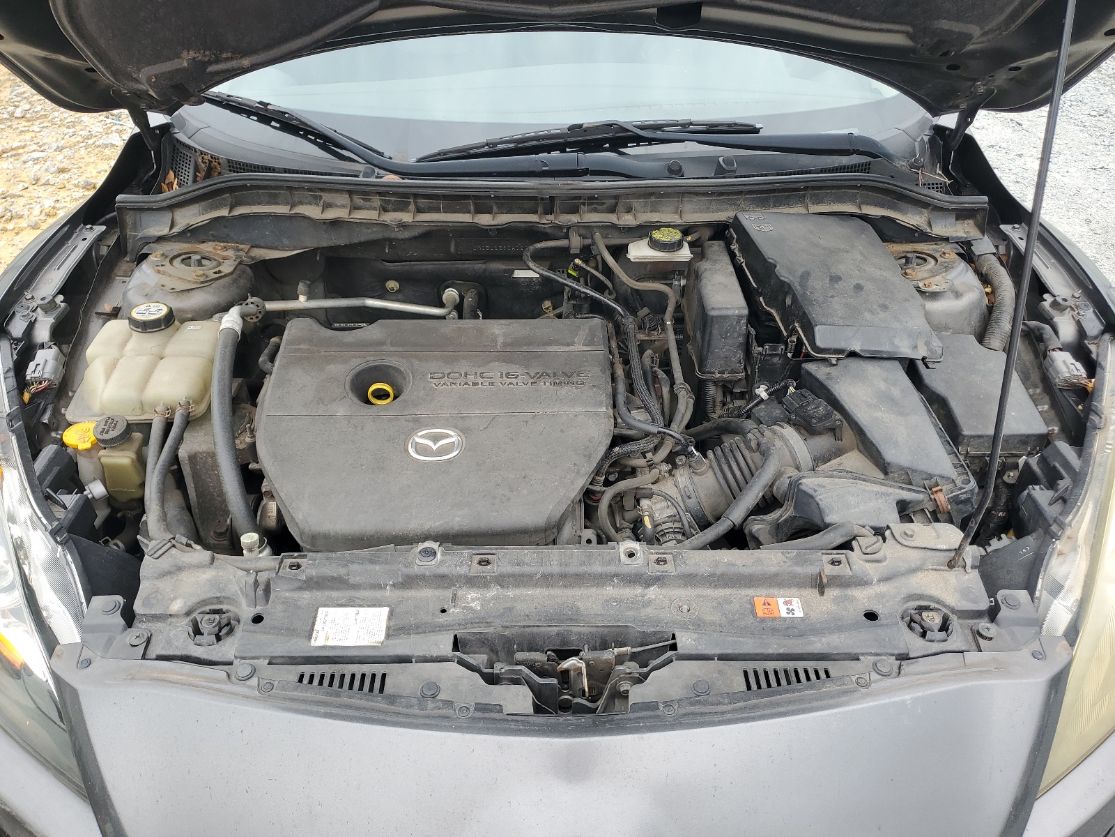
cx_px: 558
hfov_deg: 67.3
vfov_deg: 53.1
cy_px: 418
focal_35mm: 26
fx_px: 837
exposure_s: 1/357
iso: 50
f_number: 1.5
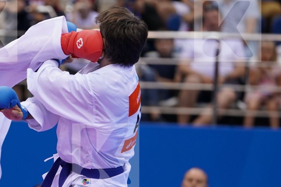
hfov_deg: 4.5
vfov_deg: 3.0
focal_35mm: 461
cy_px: 156
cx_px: -16
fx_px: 3599
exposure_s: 1/1000
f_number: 2.8
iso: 1000
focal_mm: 200
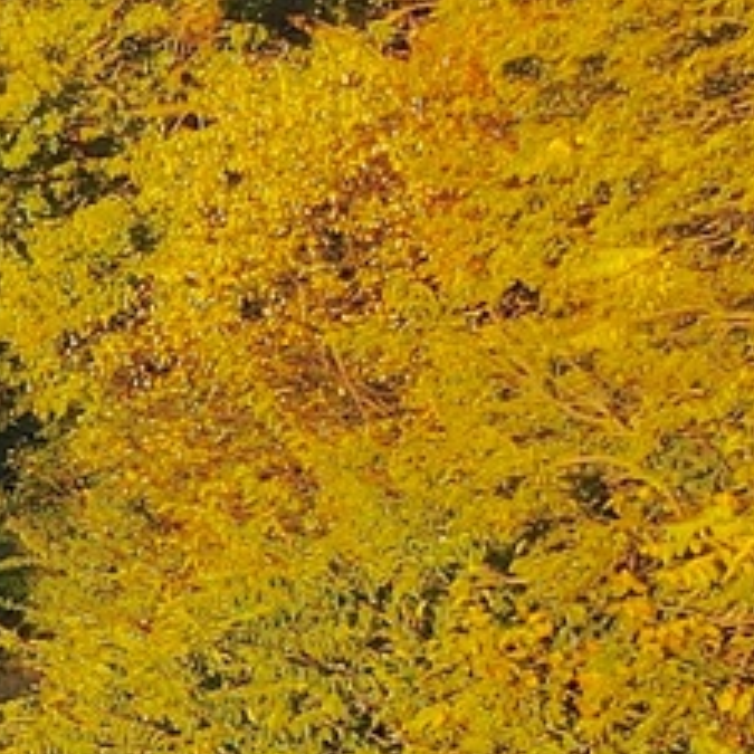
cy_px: 714
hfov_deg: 9.5
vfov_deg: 12.7
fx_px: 3351
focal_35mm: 136
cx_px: -1609
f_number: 2.8
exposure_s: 1/100
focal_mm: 4.5
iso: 100
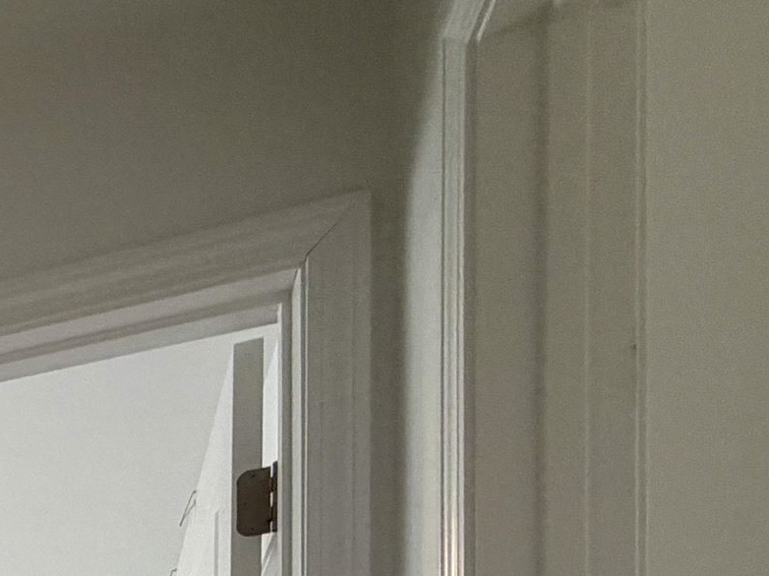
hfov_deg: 23.2
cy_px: 1067
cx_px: -539
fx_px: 1221
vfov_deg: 19.2
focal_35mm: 55
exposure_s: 1/60
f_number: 2.2
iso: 160
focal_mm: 2.22
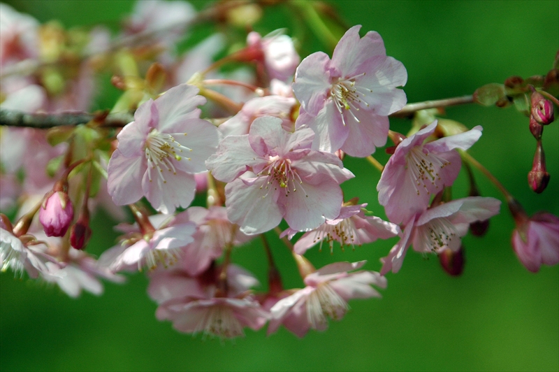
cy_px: 186
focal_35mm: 202
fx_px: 3142
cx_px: 280
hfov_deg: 10.2
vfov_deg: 6.8
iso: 400
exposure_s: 1/1600
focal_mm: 135
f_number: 6
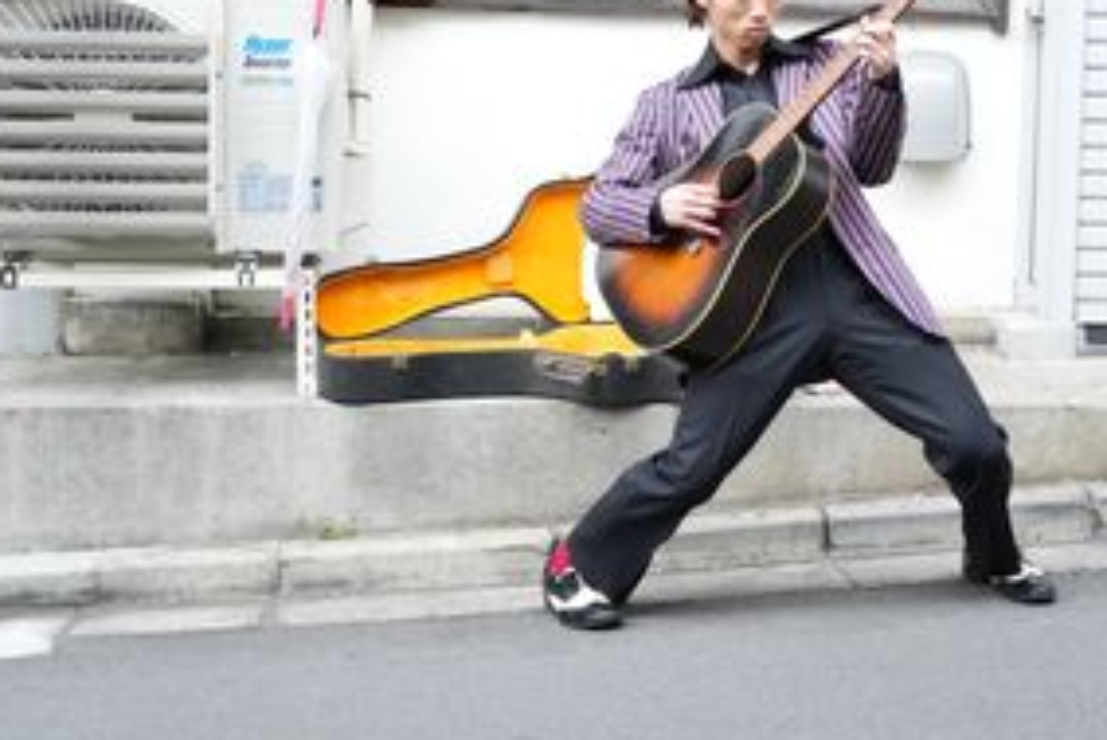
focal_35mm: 75
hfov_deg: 26.9
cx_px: 665
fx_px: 2307
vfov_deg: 18.1
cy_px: 204
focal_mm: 46
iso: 2500
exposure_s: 1/800
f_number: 4
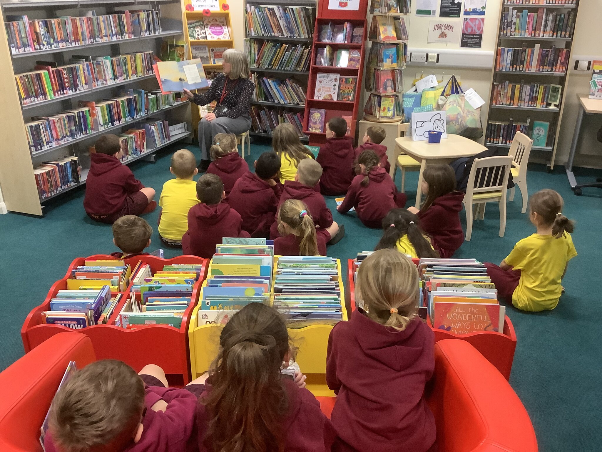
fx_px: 539
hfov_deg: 58.4
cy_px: 226
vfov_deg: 45.4
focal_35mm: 31
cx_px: 301
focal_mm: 3.3
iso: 250
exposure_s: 1/60
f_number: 2.4
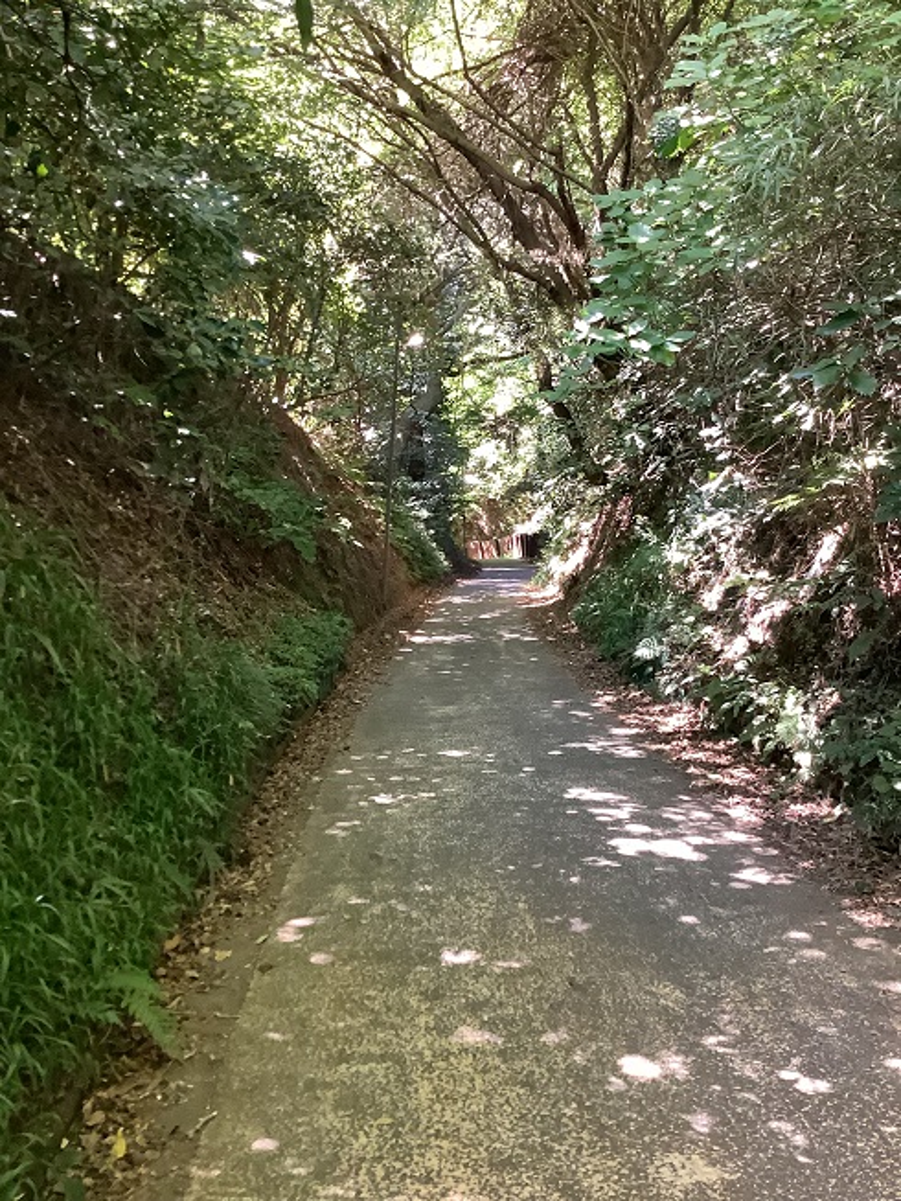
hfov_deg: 45.5
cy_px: 600
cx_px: 450
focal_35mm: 31
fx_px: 1075
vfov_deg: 58.3
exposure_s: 1/50
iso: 250
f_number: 2.4
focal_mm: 3.3
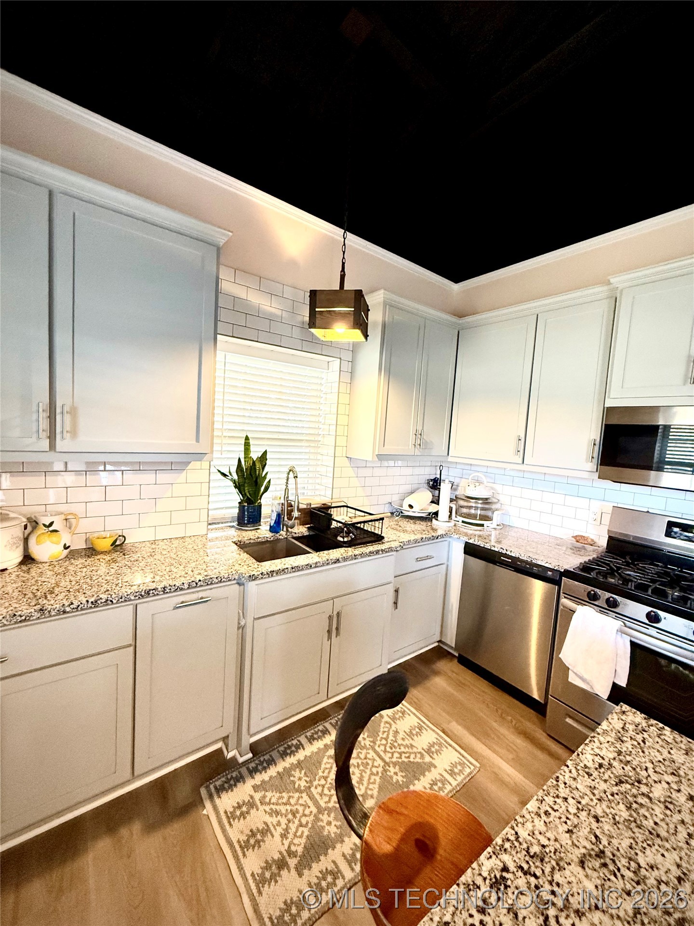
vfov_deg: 102.1
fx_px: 374
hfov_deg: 85.7
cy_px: 463
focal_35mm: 14
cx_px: 347
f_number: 2.2
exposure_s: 1/120
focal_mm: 2.22
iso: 320
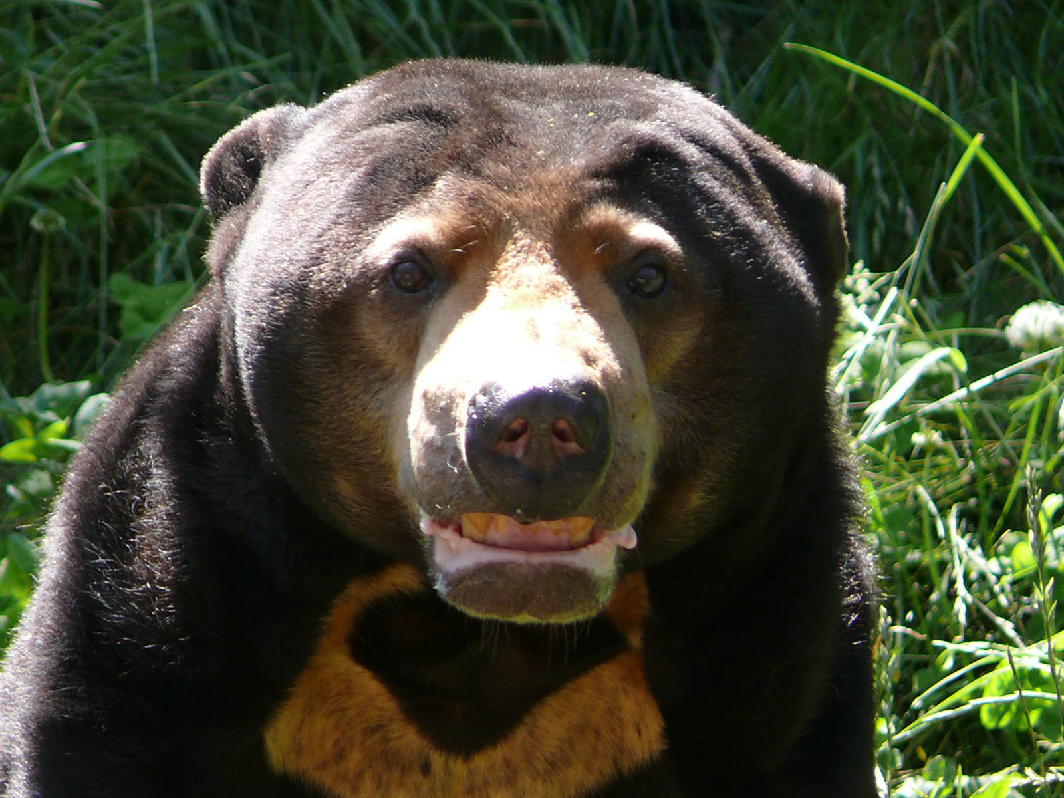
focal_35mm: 748
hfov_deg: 2.7
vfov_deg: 2.0
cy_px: 399
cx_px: 532
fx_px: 22991
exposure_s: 1/160
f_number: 4
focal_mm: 88.8
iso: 100
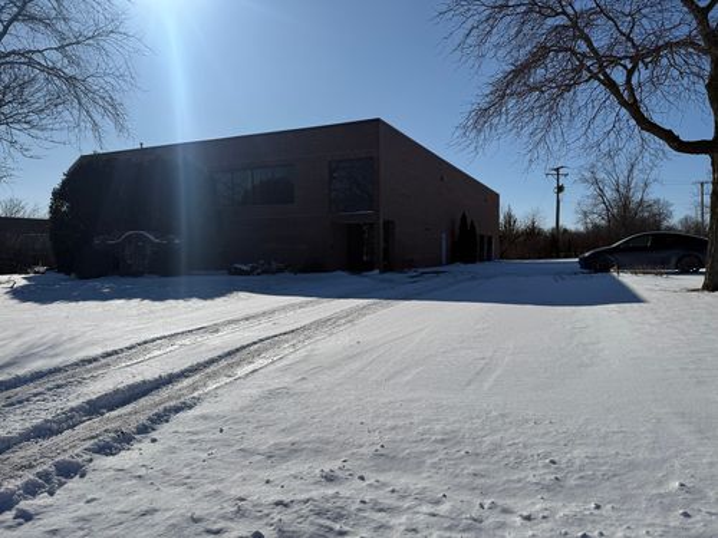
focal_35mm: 24
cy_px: 269
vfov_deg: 56.8
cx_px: 359
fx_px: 498
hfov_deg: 71.6
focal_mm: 6.76
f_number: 1.78
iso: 80
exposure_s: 1/14286
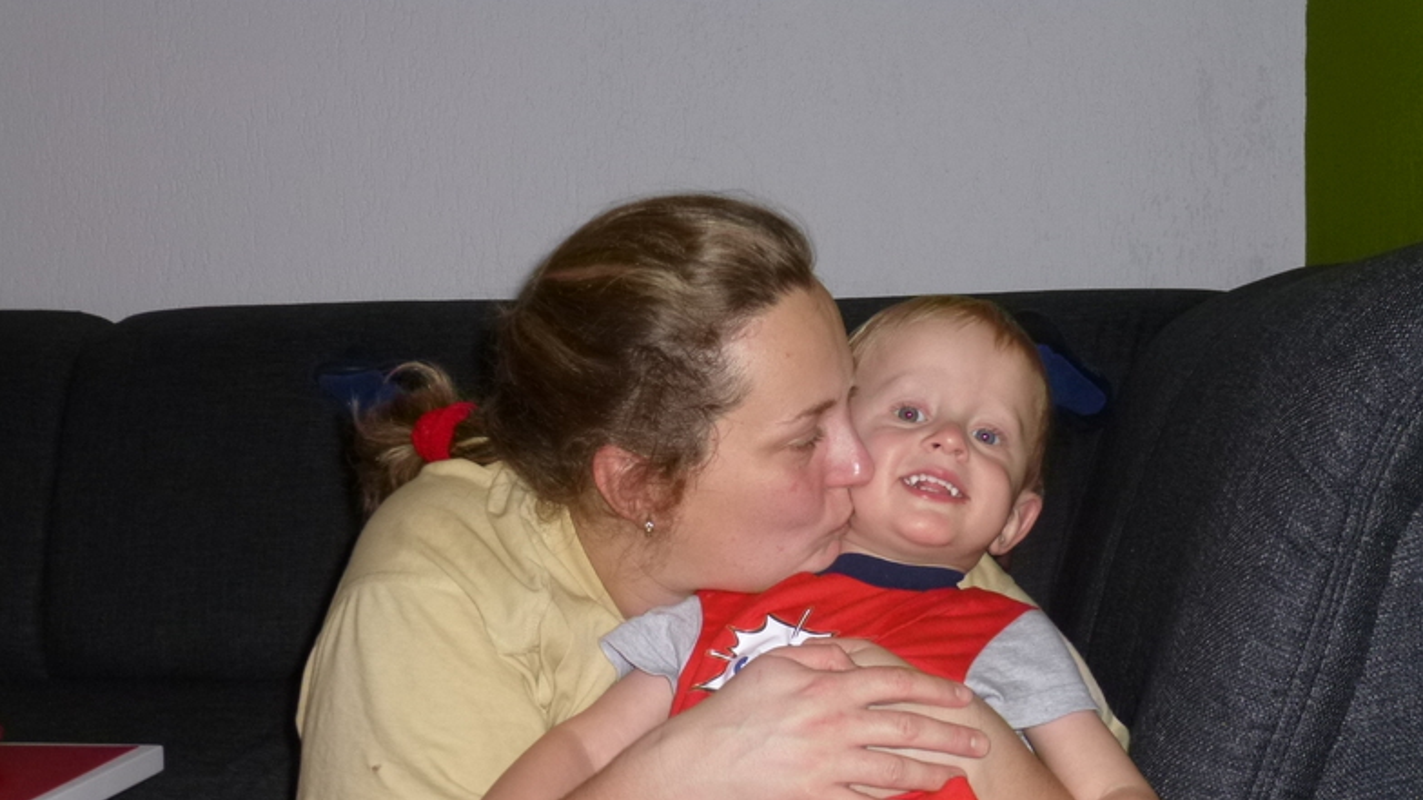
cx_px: 715
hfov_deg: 41.3
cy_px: 510
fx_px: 1887
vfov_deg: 23.9
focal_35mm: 50
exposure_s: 1/60
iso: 200
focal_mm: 8
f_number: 3.9
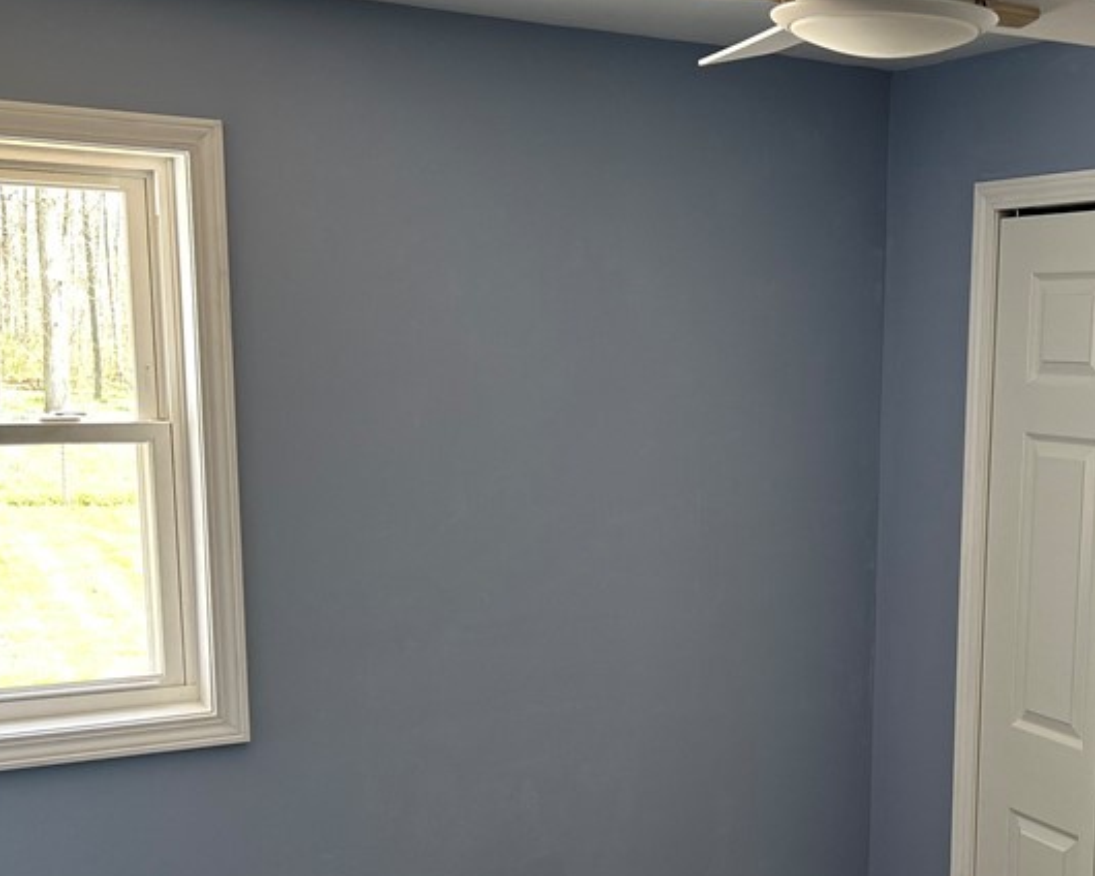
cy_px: 609
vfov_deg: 30.5
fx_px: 1588
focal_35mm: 49
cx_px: 841
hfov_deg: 37.0
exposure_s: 1/121
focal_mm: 5.7
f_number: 1.5
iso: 80
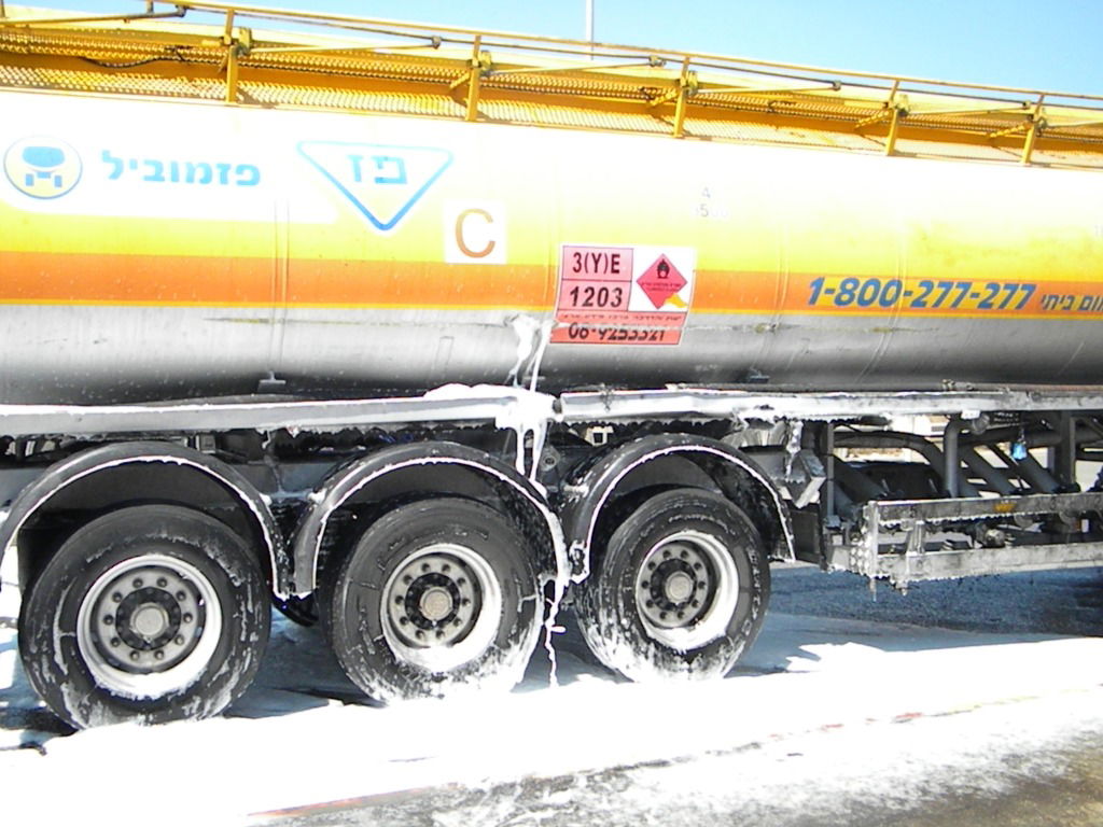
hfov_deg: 51.4
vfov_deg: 39.7
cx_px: 552
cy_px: 414
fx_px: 1147
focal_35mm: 36
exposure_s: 1/1000
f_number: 7.4
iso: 720
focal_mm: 6.4
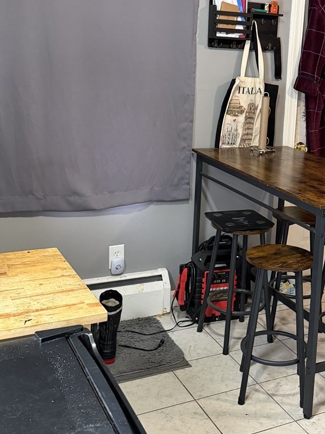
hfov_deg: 28.5
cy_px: 174
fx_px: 626
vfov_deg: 38.0
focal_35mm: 50
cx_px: 263
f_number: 1.78
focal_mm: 6.76
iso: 500
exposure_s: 1/60
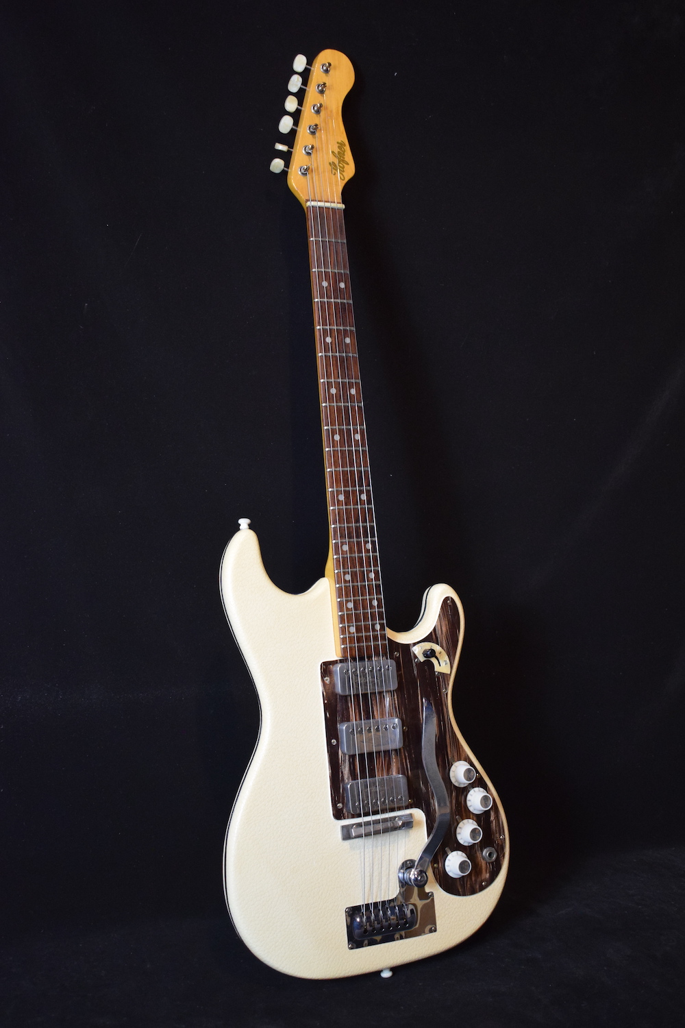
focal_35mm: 40
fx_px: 1156
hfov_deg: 33.0
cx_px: 342
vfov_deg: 47.9
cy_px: 514
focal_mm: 27
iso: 2000
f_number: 4
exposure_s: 1/60
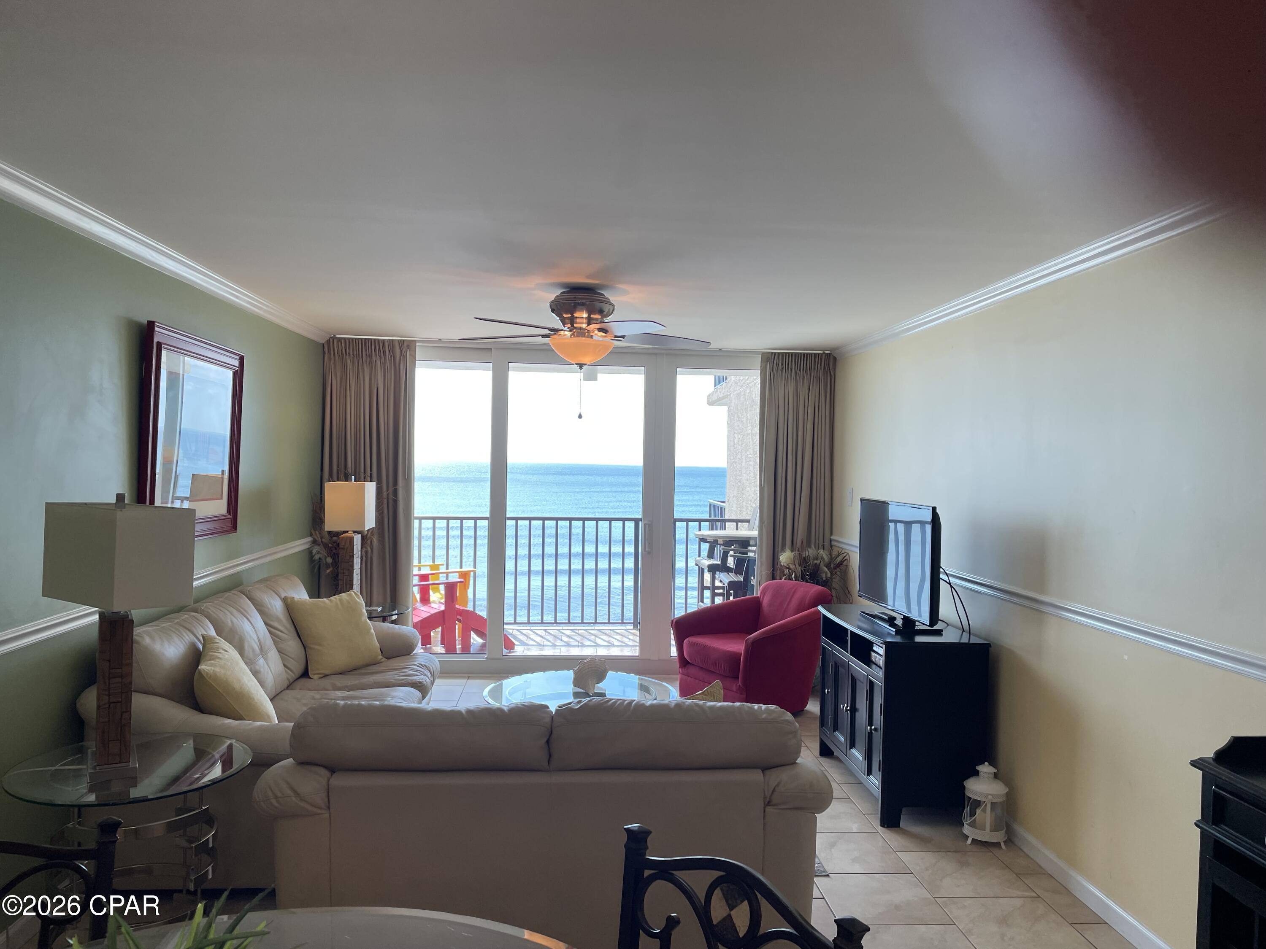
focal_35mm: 26
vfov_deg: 53.1
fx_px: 951
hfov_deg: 67.3
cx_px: 633
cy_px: 474
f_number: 1.6
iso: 32
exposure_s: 1/134
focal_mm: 4.2
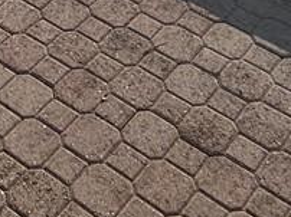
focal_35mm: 111
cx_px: 14
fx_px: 932
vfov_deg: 8.5
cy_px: -592
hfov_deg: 17.4
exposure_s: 1/4000
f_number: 2.2
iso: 50
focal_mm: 2.22
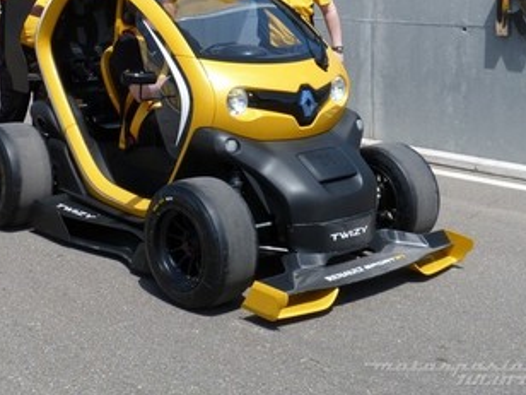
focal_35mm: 60
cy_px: 111
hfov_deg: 32.0
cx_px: 193
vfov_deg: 24.2
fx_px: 912
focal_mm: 7.4
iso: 80
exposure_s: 1/250
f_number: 5.6
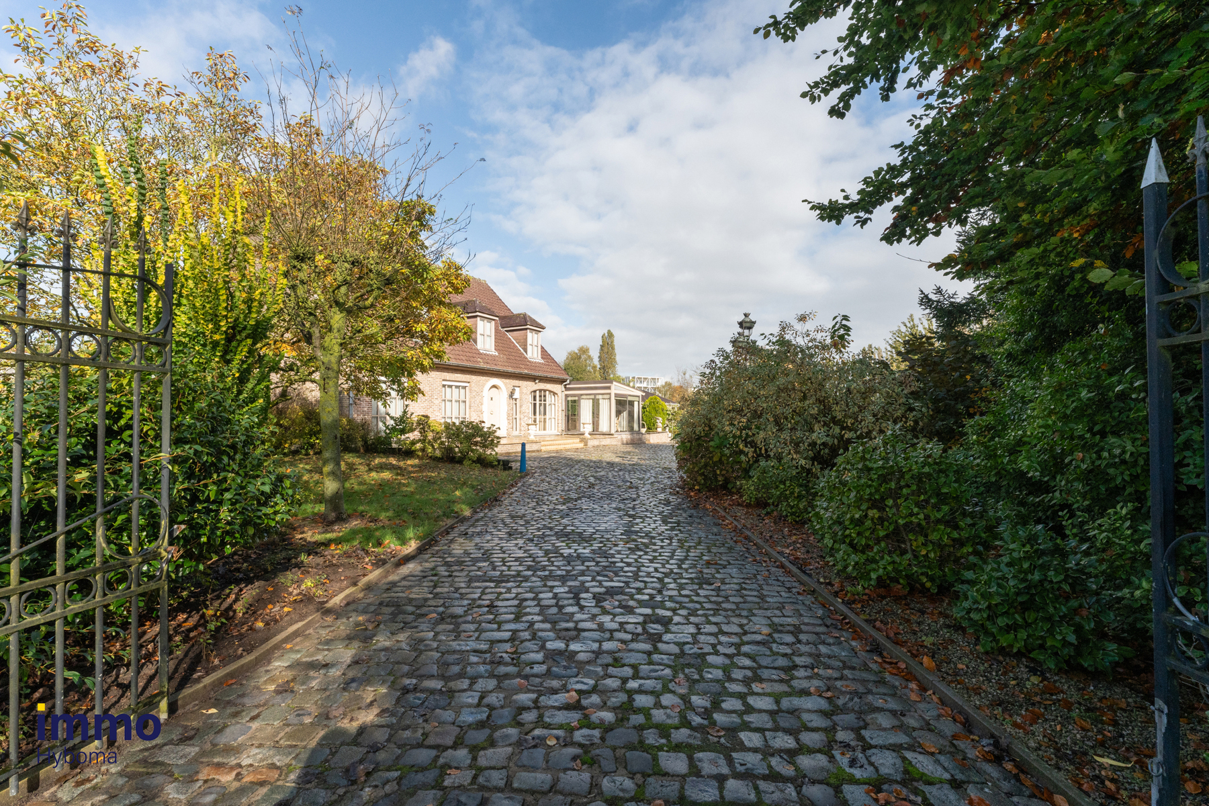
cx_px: 604
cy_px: 403
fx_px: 541
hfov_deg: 96.4
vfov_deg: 73.4
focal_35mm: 16
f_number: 11
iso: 1600
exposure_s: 1/1000
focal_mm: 16.1
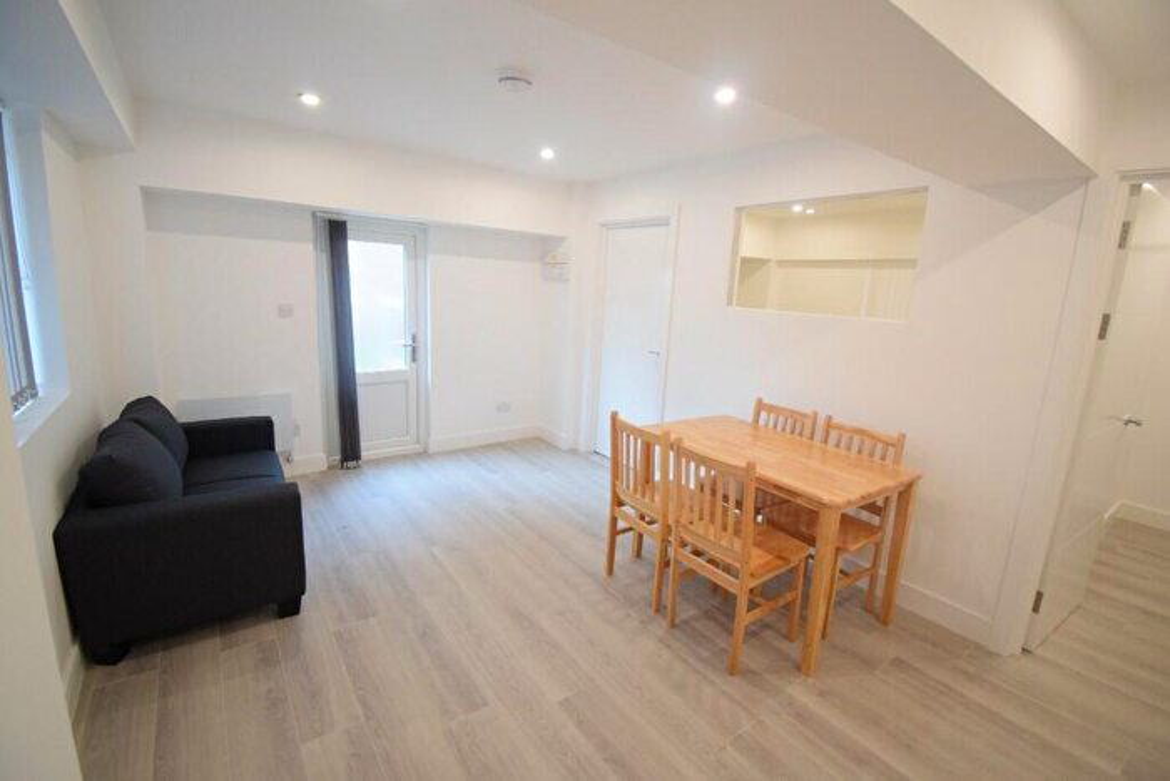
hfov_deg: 100.4
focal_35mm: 15
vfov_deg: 77.4
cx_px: 585
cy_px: 390
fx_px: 488
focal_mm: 10
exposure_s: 1/60
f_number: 4.5
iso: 1100
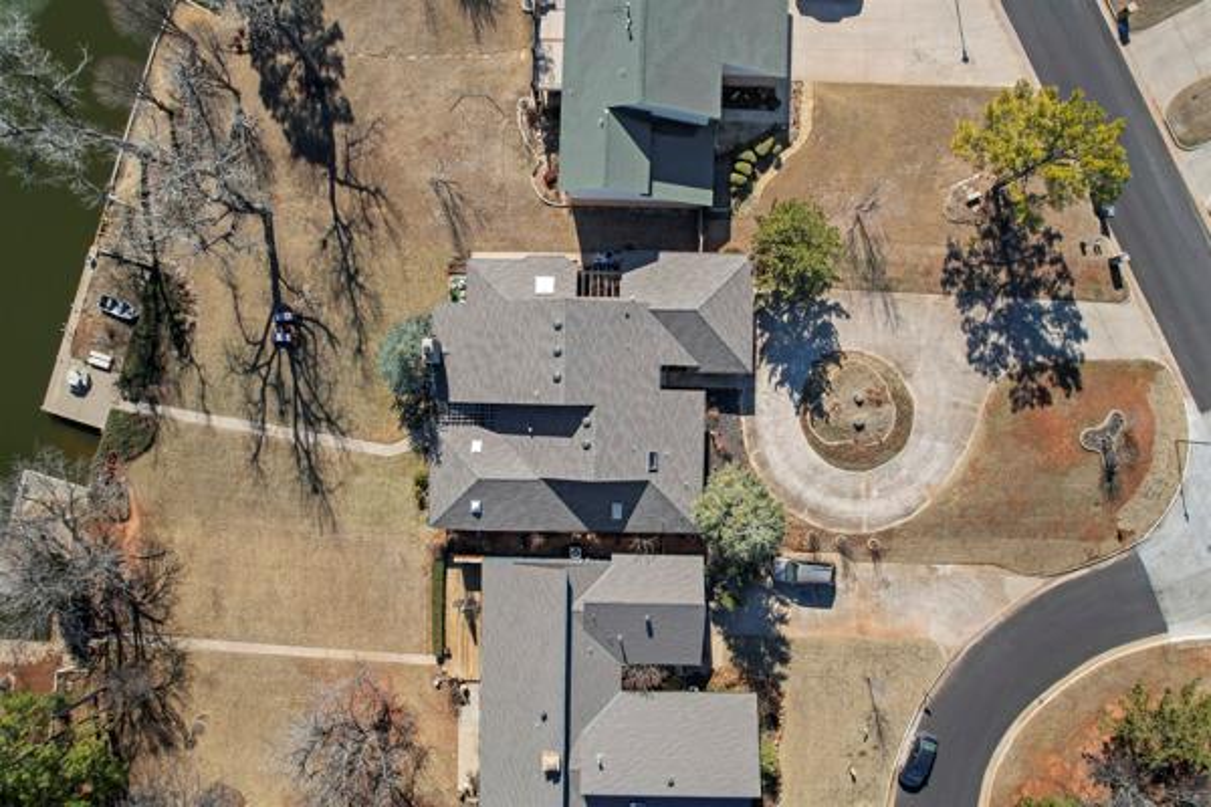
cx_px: 606
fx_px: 740
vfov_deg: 57.2
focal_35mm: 22
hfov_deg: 78.6
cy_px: 404
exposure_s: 1/1000
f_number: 2.8
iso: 110
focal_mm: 8.38
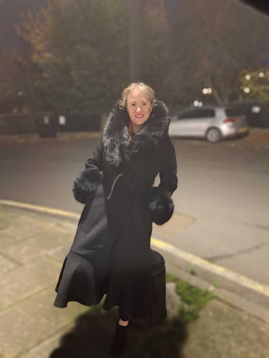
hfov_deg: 54.9
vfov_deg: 69.4
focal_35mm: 25
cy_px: 179
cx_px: 134
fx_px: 259
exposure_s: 1/5
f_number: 1.8
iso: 2000
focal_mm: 4.69
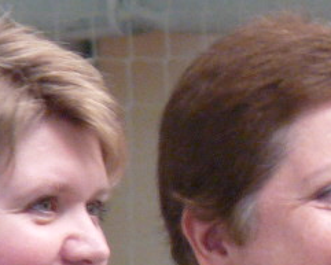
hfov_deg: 0.9
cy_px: 176
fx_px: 21512
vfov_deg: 0.7
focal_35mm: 2195
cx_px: 59
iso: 400
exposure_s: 1/50
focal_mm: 86.2
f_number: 4.4
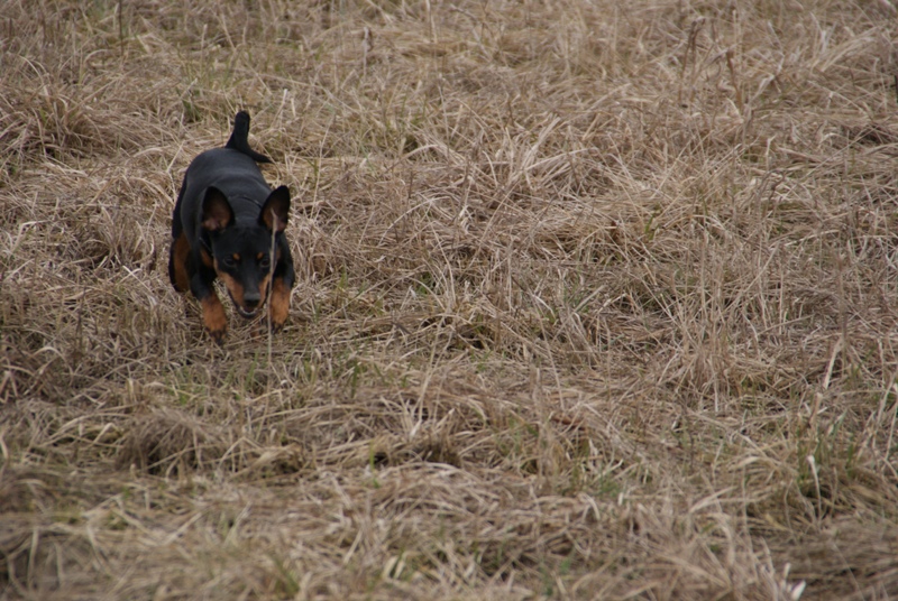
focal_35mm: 300
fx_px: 7494
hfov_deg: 6.9
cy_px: 300
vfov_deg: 4.6
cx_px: 449
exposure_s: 1/500
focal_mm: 200
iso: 250
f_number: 6.3
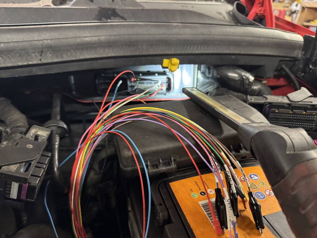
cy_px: 119
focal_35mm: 24
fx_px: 220
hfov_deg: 71.6
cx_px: 158
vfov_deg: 56.8
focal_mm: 6.76
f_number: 1.78
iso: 800
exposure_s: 1/52
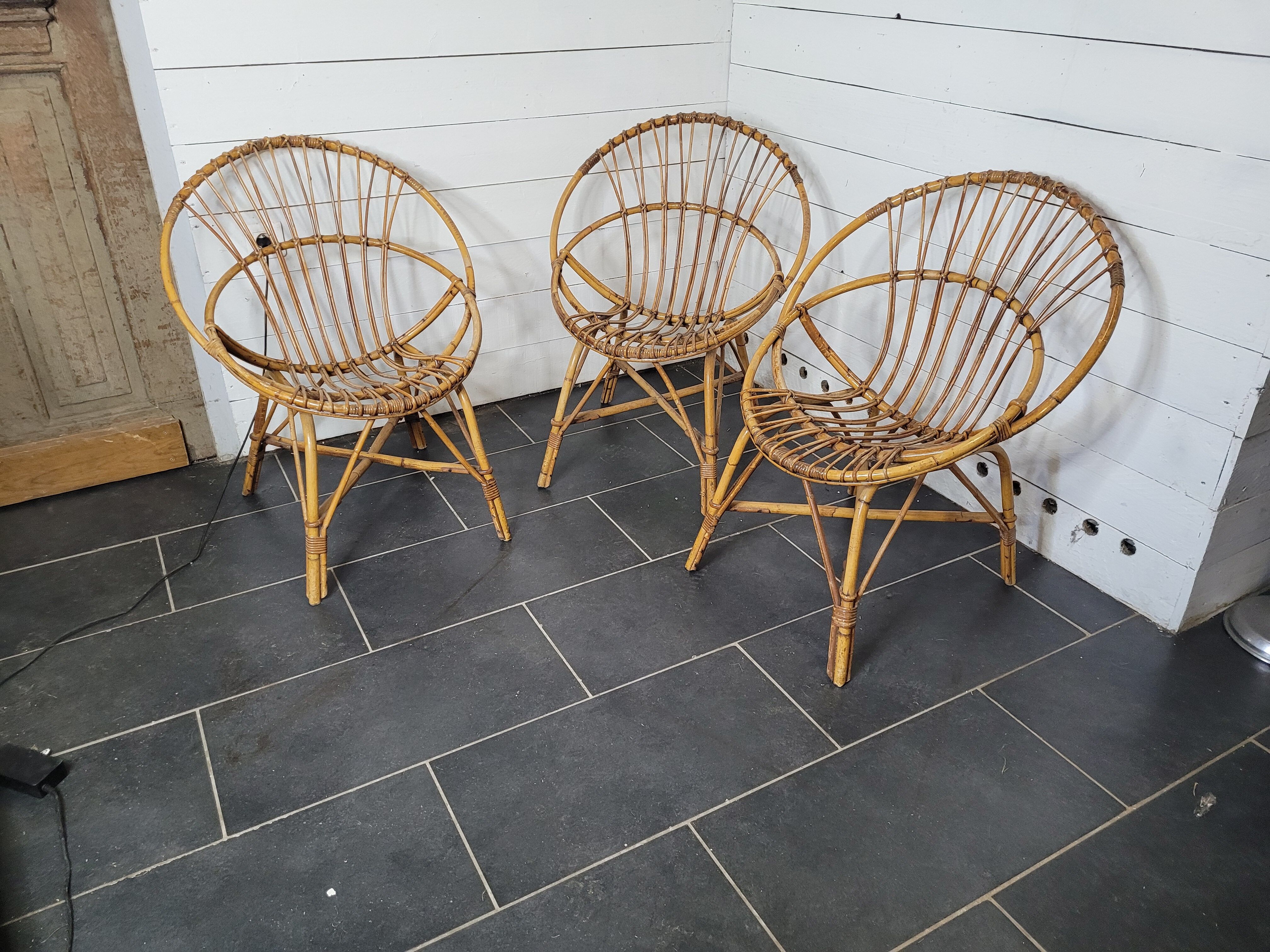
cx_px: 635
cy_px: 476
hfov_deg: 67.3
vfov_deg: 53.1
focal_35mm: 26
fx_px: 954
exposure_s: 1/100
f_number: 1.8
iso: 250
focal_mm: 5.4
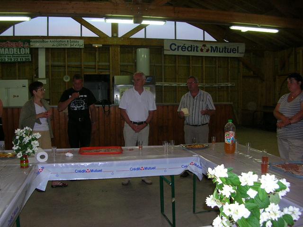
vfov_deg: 40.7
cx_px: 152
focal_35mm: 35
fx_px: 306
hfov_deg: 52.6
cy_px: 114
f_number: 2.8
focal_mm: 5.8
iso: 90
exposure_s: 1/60.1
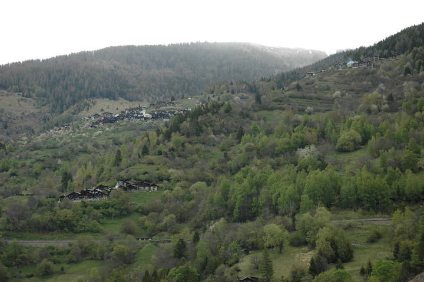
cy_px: 141
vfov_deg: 18.9
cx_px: 212
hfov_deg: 28.1
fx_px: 847
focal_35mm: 72
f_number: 6.3
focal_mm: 48
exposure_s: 1/160
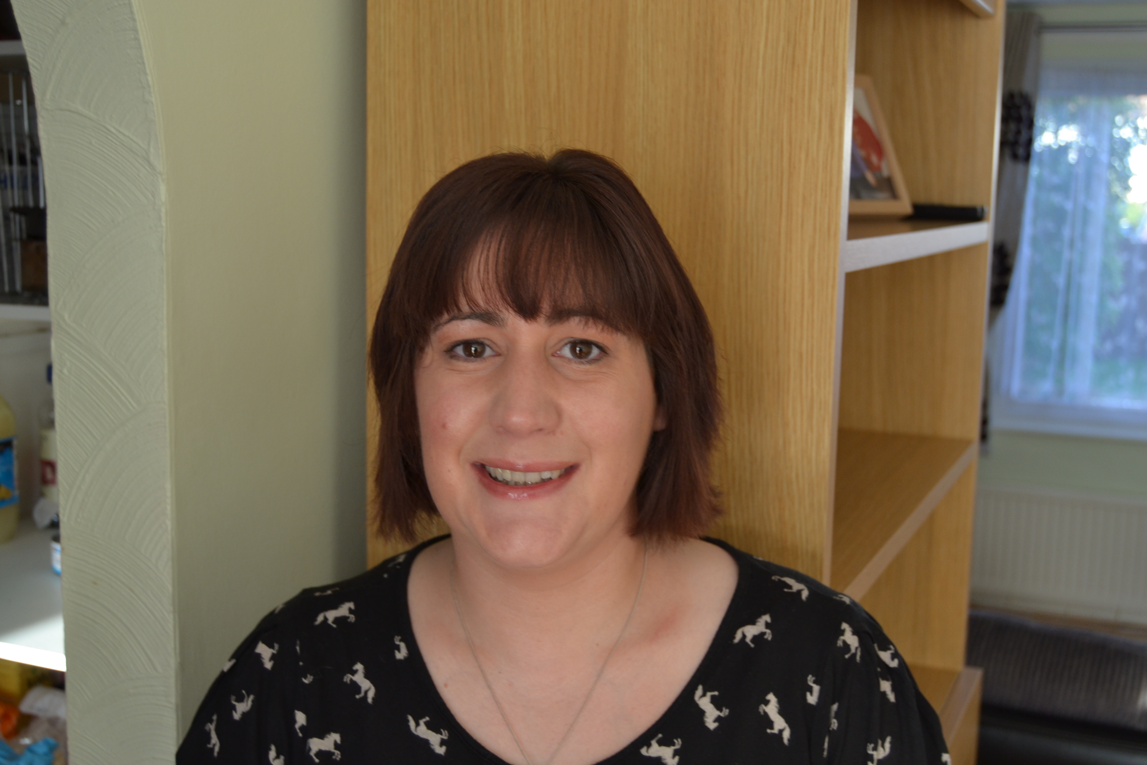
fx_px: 1434
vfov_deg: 29.9
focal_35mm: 45
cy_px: 382
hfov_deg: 43.6
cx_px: 574
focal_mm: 30
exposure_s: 1/100
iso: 400
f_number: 4.2
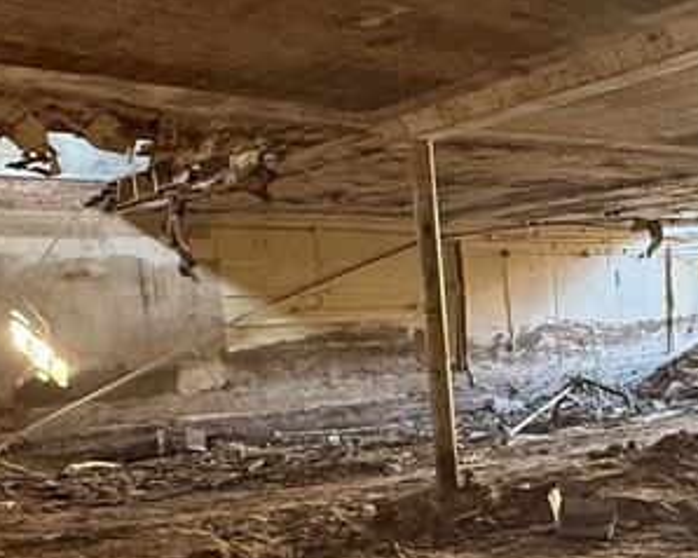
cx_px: 735
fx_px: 970
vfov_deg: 31.6
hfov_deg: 34.9
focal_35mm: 47
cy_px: 408
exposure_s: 1/96
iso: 400
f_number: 2.2
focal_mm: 2.22
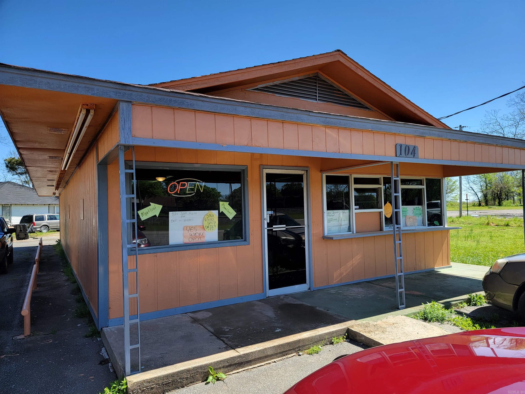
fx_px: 364
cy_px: 197
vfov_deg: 56.8
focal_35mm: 24
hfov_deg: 71.6
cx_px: 262
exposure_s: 1/458
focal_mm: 6.7
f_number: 1.8
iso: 16
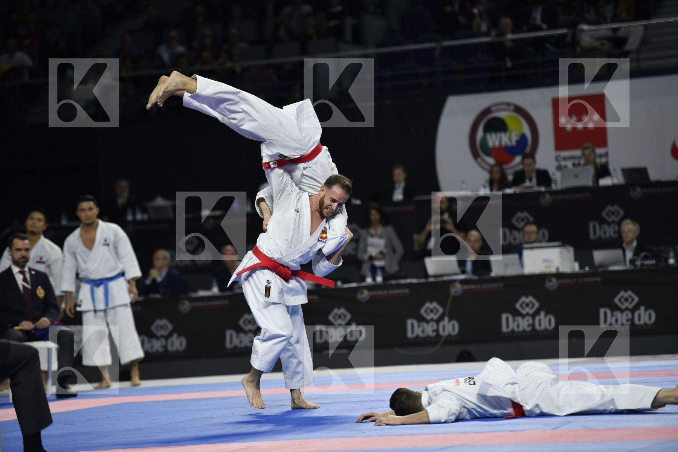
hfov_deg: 12.5
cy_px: 226
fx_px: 3107
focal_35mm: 165
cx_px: 339
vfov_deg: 8.3
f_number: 2.8
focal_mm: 165
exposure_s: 1/800
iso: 800
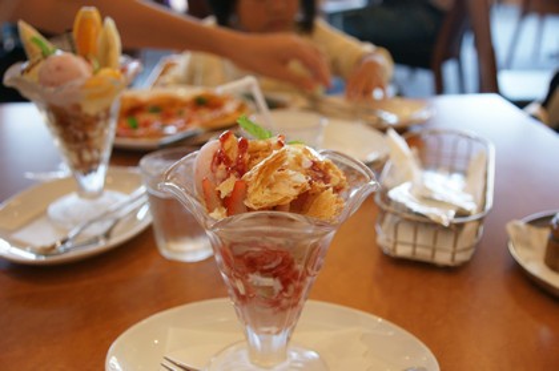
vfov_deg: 31.8
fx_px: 651
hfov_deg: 46.4
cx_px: 280
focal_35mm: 42
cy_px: 186
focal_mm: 28
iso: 800
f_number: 4.5
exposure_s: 1/60
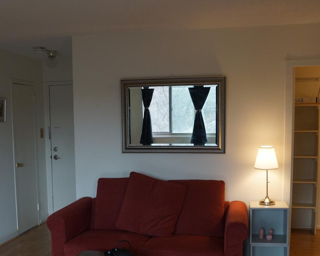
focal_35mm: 46
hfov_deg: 39.9
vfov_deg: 32.3
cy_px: 184
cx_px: 108
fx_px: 436
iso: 250
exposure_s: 1/60
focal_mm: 16
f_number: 4
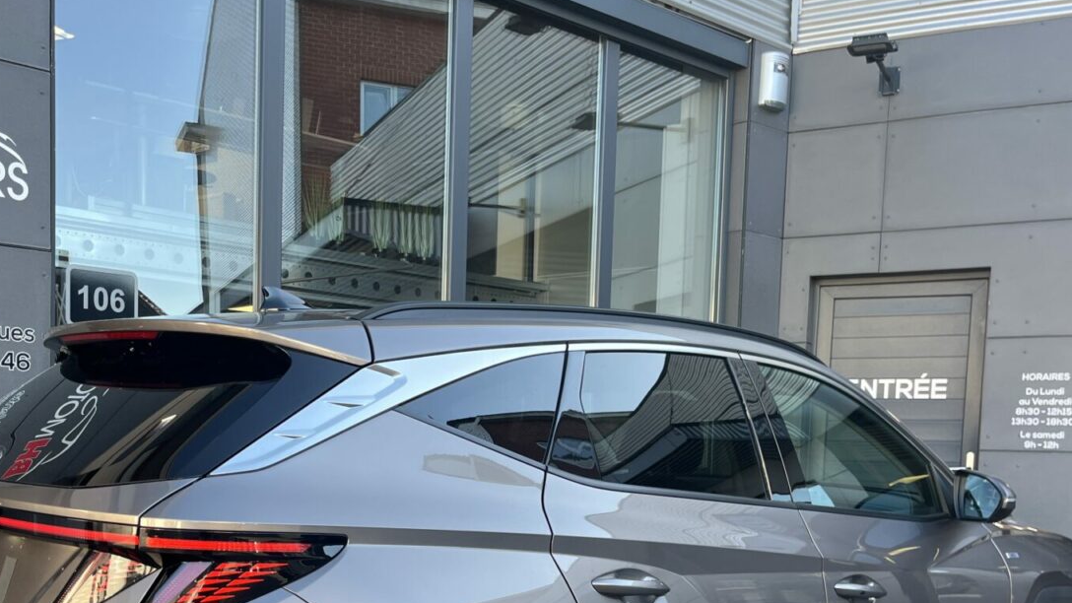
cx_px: 411
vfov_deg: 28.8
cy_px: 513
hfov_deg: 50.0
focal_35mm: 40
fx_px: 1137
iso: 40
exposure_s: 1/196
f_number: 1.6
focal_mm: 5.1
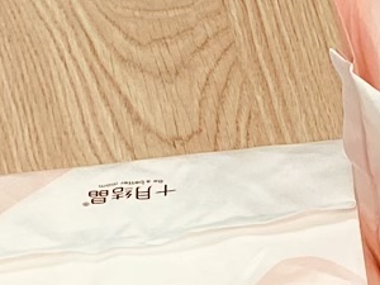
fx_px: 1921
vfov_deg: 7.4
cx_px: 609
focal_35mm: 175
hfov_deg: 10.8
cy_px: 878
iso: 125
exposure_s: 1/50
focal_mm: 4.25
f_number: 1.8
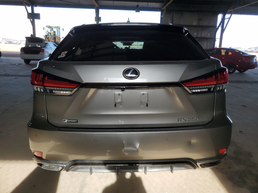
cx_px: 129
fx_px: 194
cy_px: 96
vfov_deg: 53.1
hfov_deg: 67.3
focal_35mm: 26
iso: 50
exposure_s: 1/526
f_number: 1.5
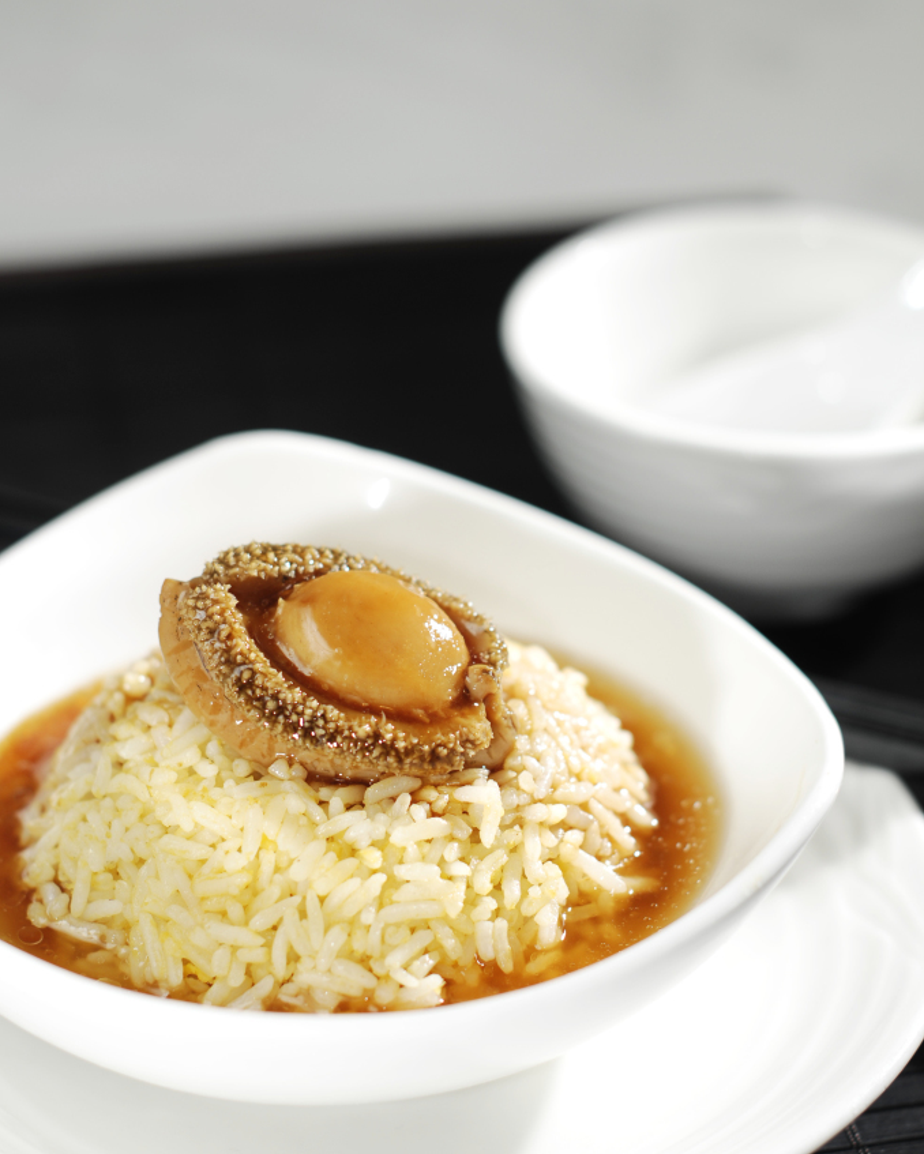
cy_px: 609
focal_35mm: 85
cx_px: 462
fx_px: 2905
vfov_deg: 22.5
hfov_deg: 18.1
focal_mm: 50
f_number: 2.8
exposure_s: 1/200
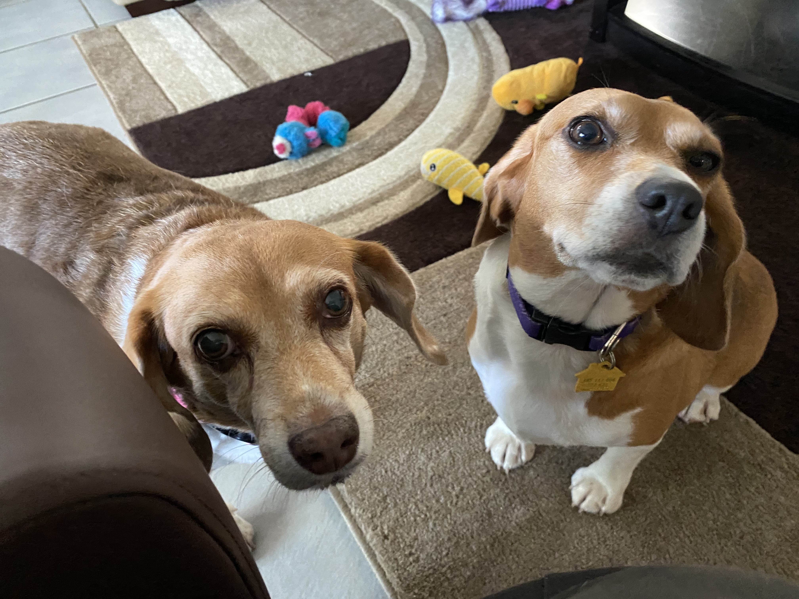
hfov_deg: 67.3
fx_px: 600
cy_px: 300
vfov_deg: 53.1
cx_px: 400
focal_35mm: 26
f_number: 1.8
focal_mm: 4.25
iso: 640
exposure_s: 1/32
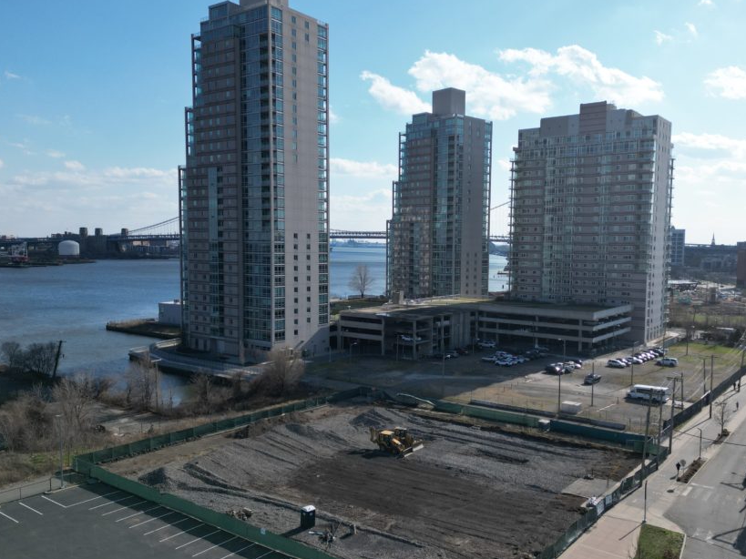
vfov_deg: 46.8
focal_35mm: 30
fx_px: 646
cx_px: 416
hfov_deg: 59.8
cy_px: 295
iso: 140
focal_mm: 6.72
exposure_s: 1/5000
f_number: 1.7
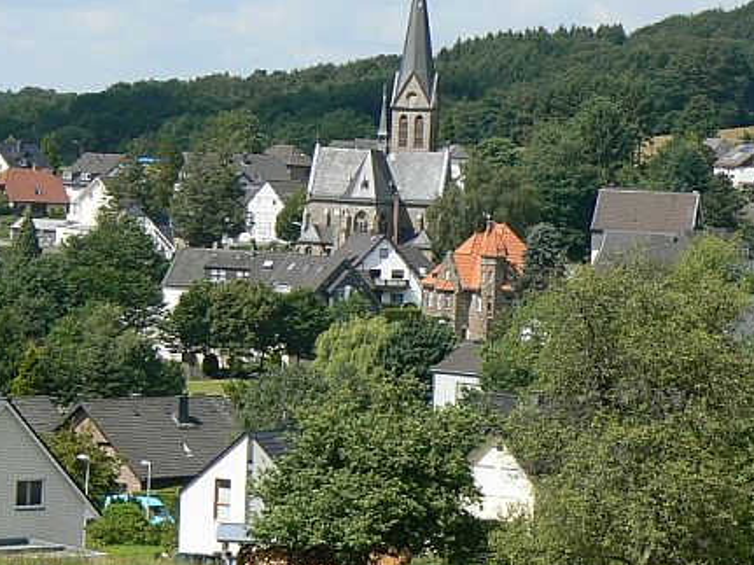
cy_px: 280
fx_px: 3397
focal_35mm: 156
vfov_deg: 9.5
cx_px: 476
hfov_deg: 12.7
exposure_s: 1/500
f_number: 5.6
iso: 80
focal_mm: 13.7
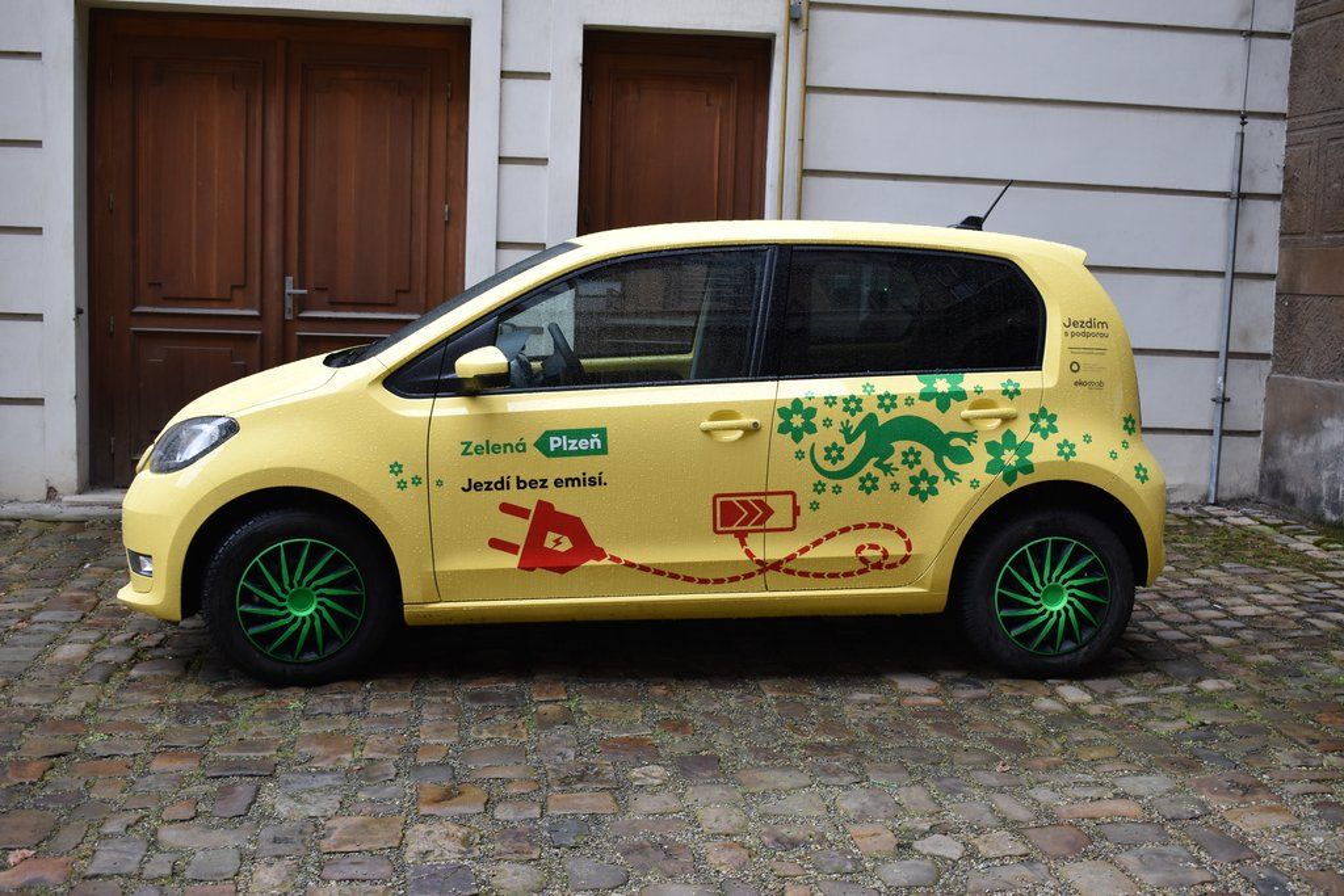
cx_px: 672
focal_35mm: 40
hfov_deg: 47.9
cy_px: 448
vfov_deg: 33.0
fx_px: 1512
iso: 400
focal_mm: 27
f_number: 5
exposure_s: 1/100
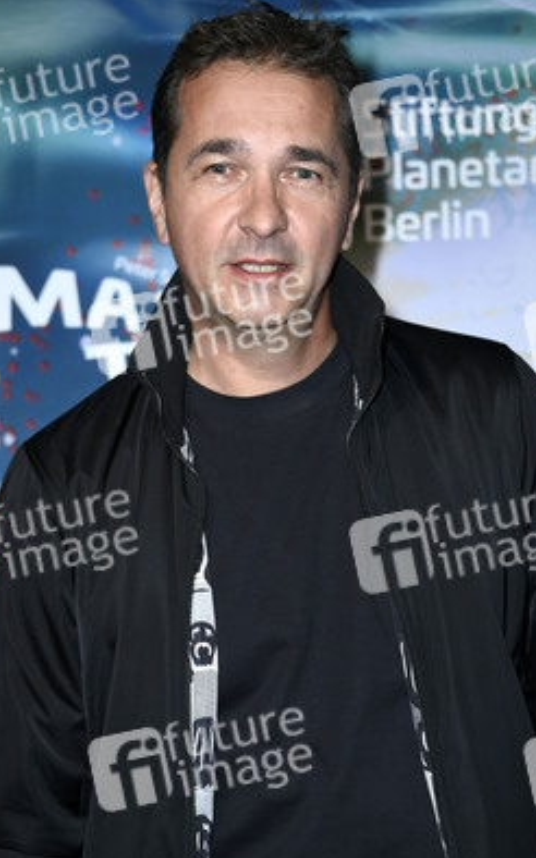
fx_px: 2175
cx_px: 264
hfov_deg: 14.0
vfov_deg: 22.3
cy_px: 433
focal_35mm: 93
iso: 500
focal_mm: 90
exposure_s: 1/160
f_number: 5.6
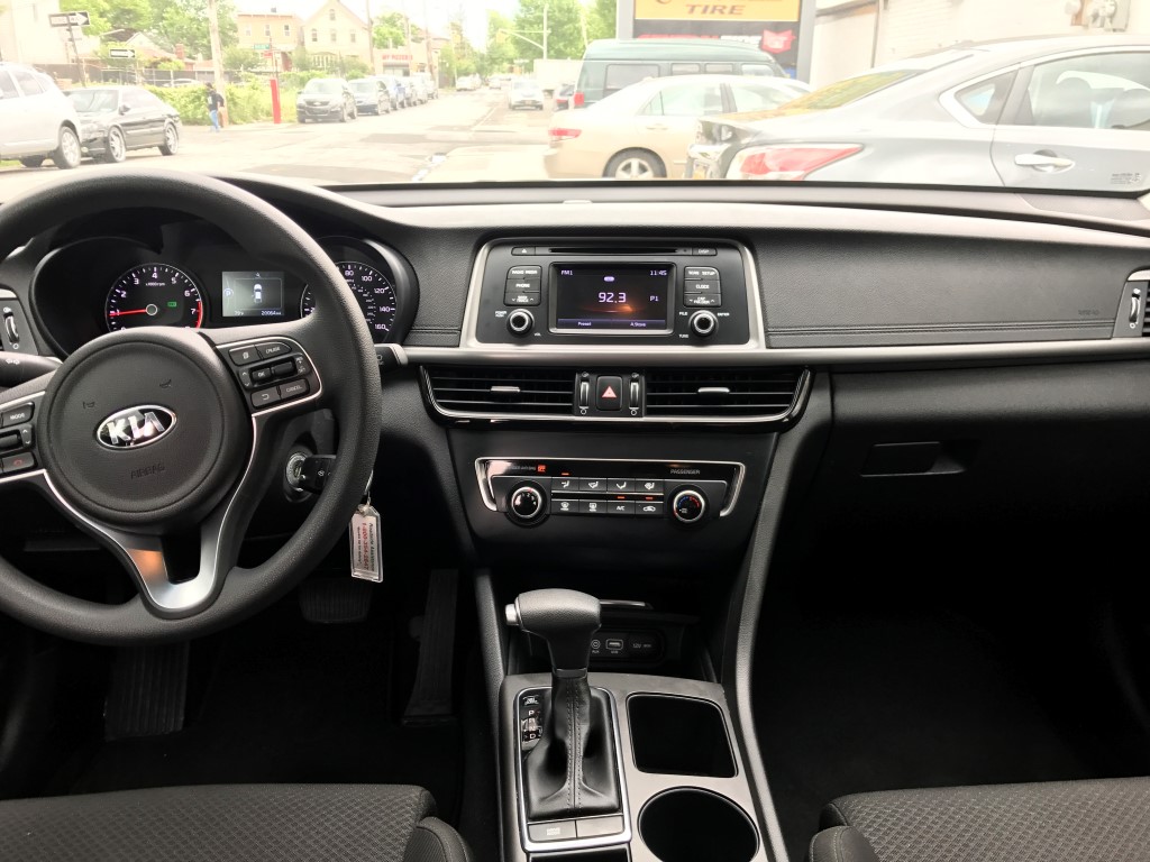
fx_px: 930
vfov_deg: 49.7
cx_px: 575
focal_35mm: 28
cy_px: 431
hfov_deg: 63.4
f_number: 1.8
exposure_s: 1/90
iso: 32
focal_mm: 3.99
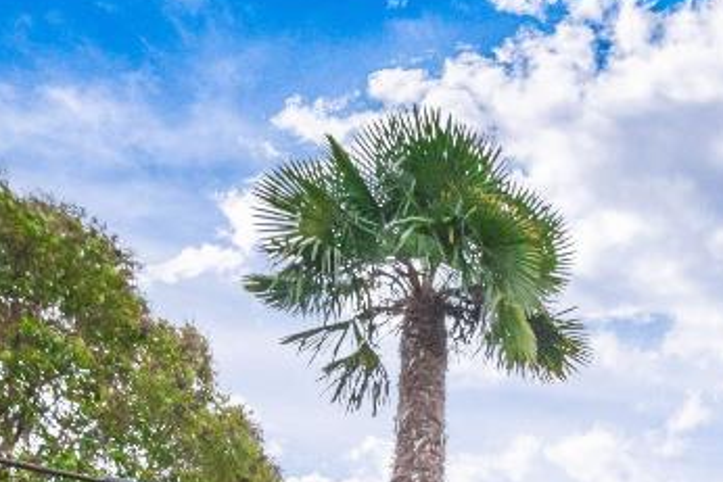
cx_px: 846
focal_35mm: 65
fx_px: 1306
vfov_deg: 16.0
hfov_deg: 27.6
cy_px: 979
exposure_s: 1/320
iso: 320
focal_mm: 10
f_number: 6.3
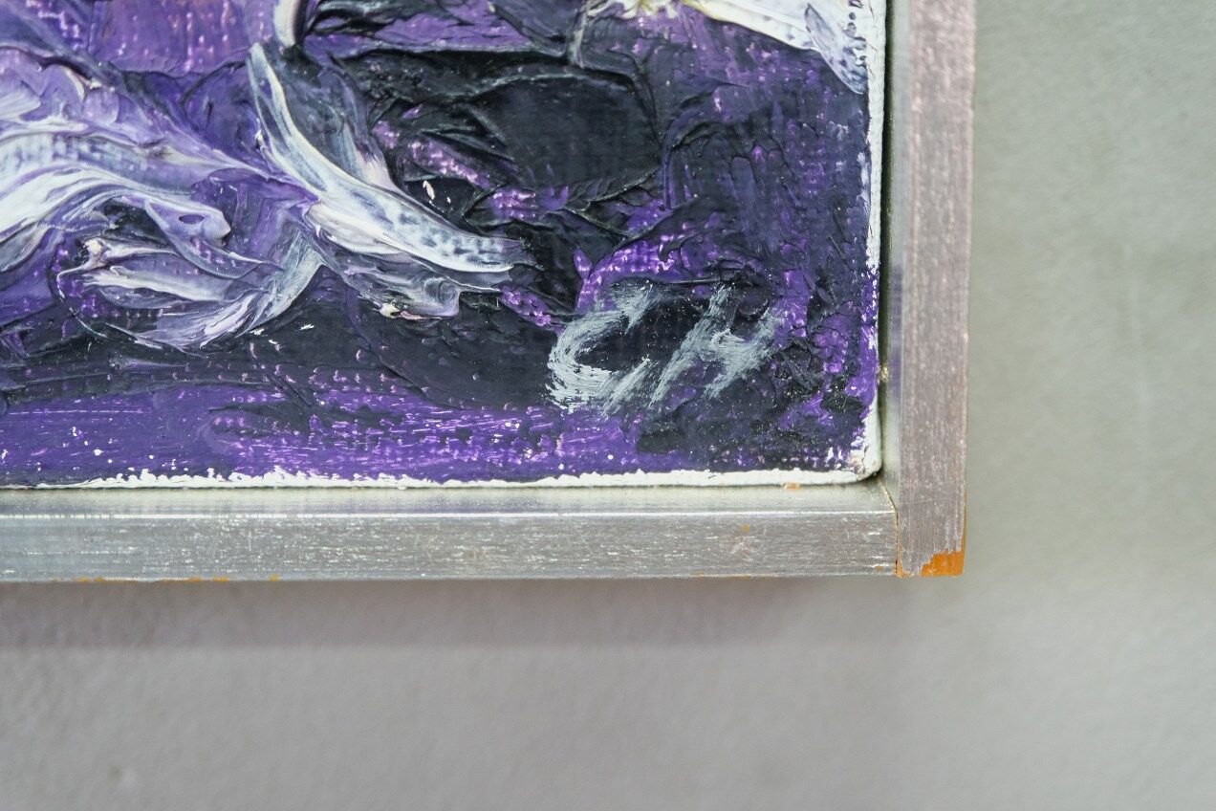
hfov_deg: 24.8
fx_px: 2770
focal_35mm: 82
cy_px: 406
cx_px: 608
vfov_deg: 16.7
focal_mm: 54.5
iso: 5000
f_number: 4
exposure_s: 1/80
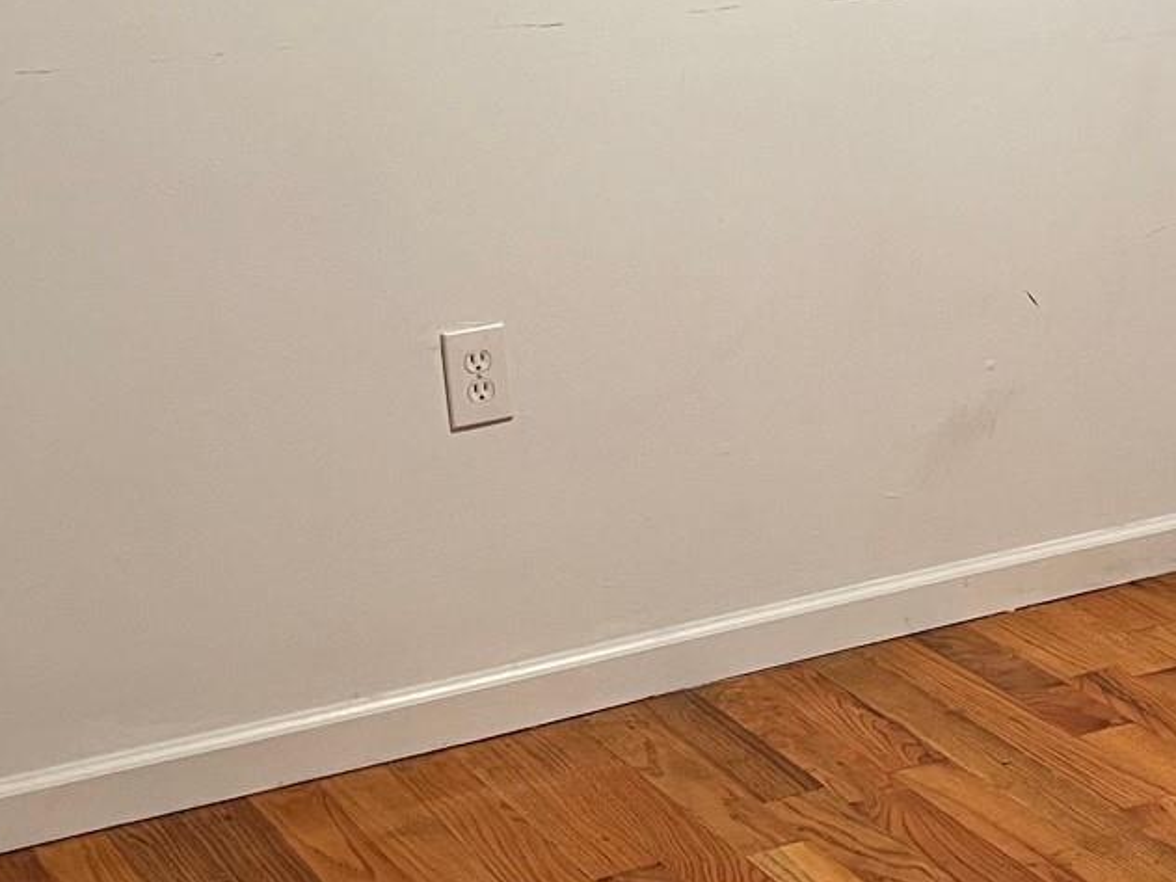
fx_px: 2820
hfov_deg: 22.7
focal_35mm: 83
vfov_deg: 17.7
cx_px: 1161
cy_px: 298
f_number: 1.5
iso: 100
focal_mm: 5.7
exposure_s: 1/60
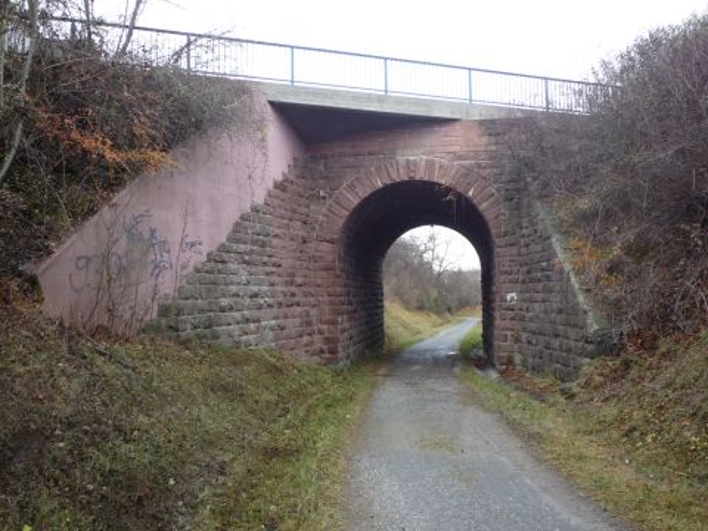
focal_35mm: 32
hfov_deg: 56.8
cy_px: 266
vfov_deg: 44.2
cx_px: 354
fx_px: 654
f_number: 3.3
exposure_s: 1/80
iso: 100
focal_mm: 5.2
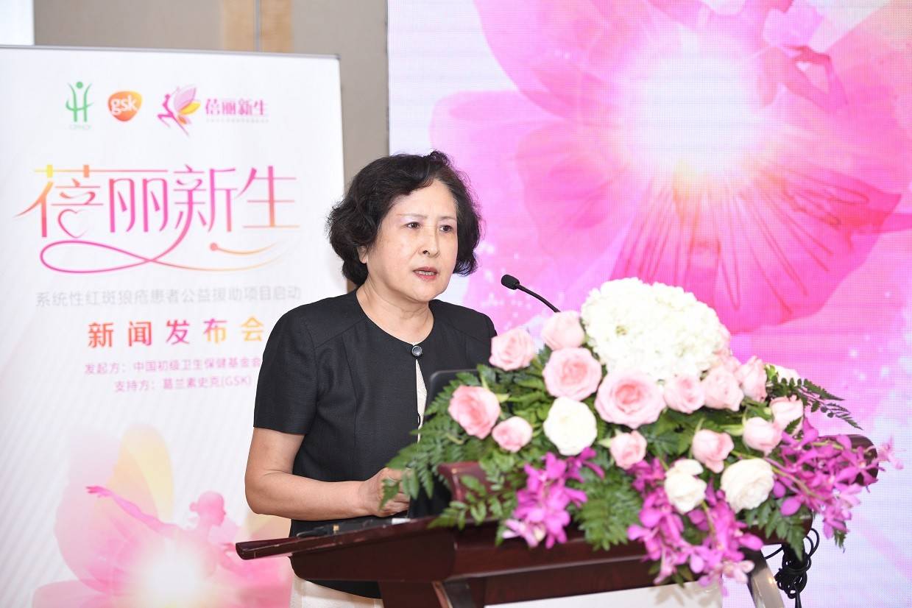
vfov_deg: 15.9
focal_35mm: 86
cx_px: 456
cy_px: 304
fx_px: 2178
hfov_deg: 23.6
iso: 800
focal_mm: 86
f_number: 3.5
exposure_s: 1/160
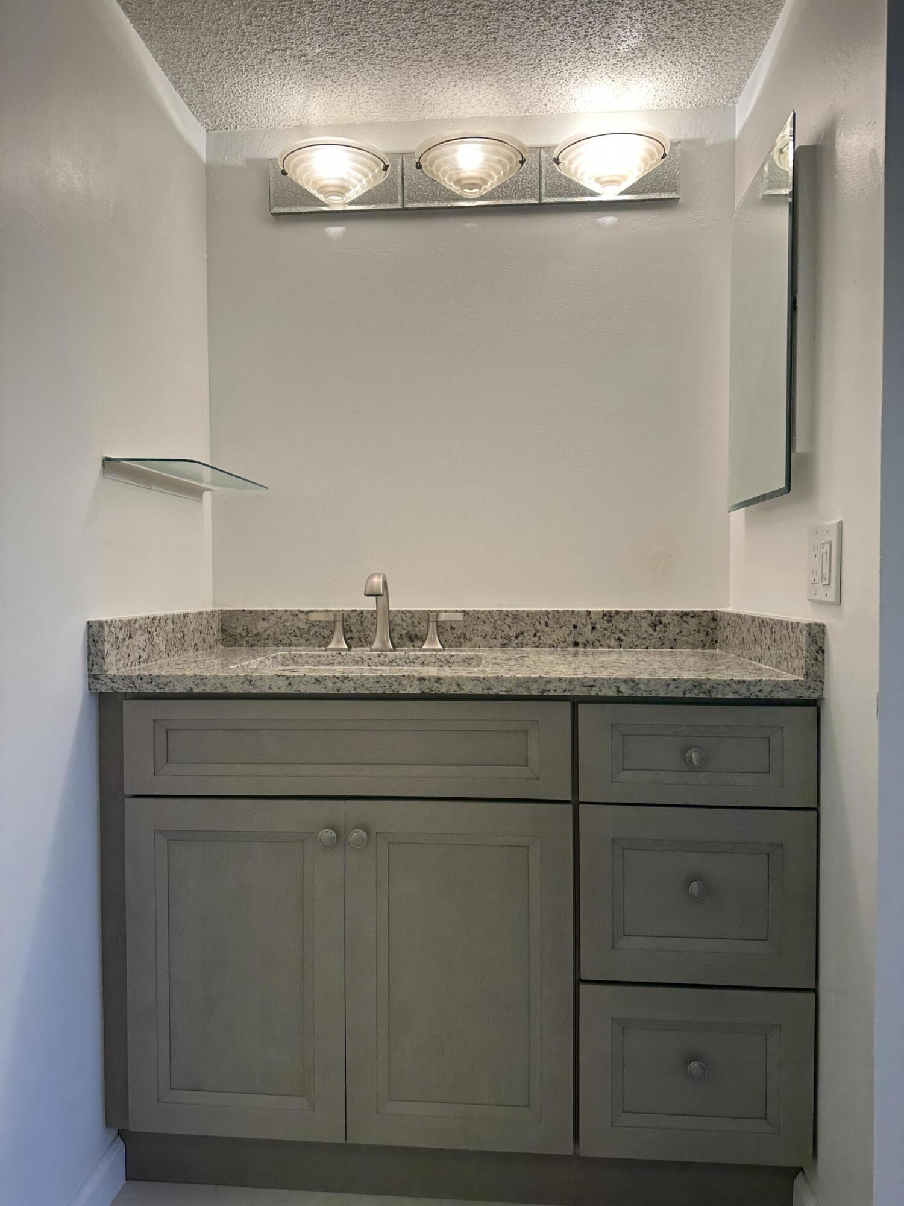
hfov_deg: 56.8
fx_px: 836
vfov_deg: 71.6
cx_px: 452
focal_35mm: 24
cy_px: 603
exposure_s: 1/145
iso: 64
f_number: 1.78
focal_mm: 6.86
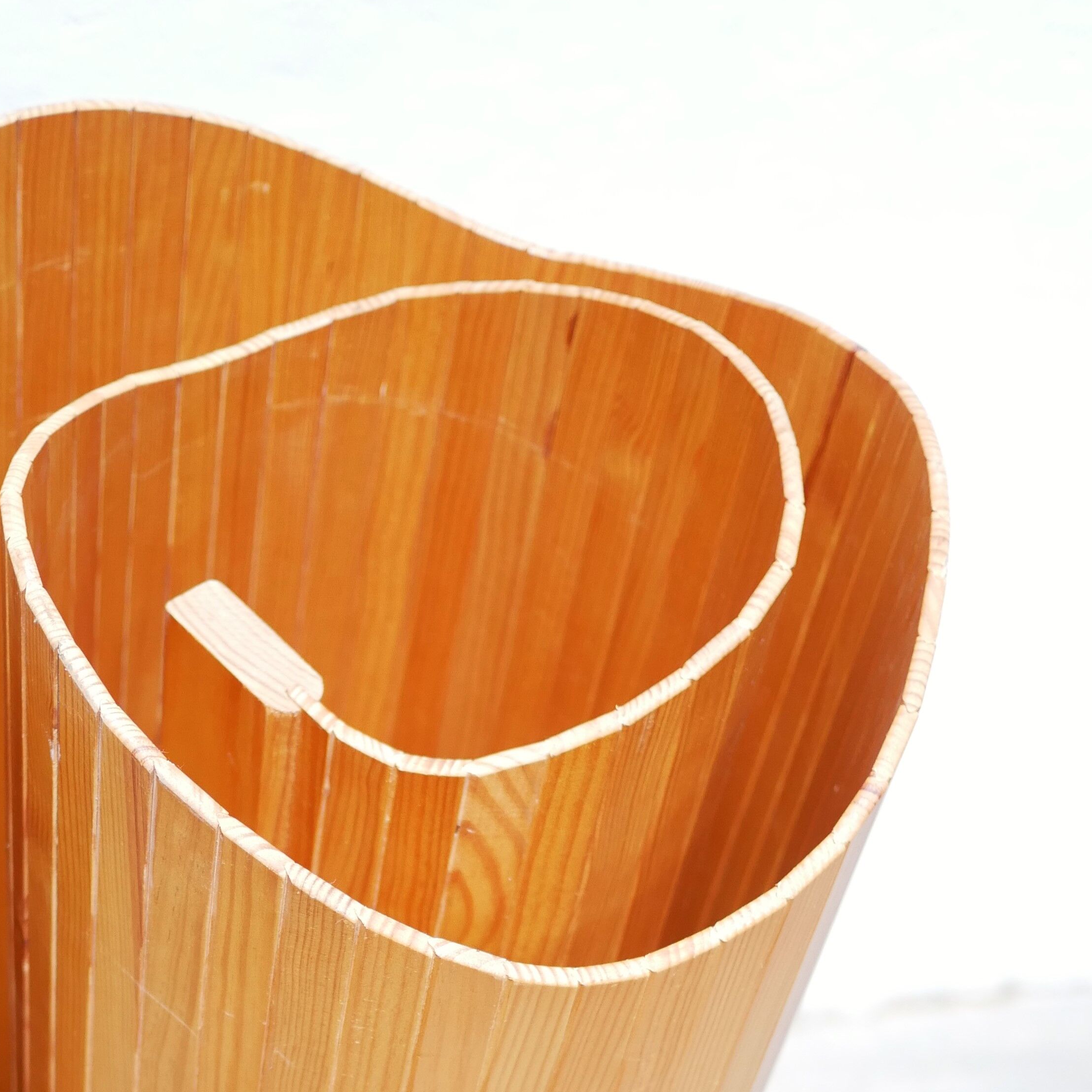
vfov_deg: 22.7
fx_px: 2605
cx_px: 337
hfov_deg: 23.5
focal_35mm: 73
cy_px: 1091
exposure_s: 1/60
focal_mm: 20
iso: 640
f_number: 1.7
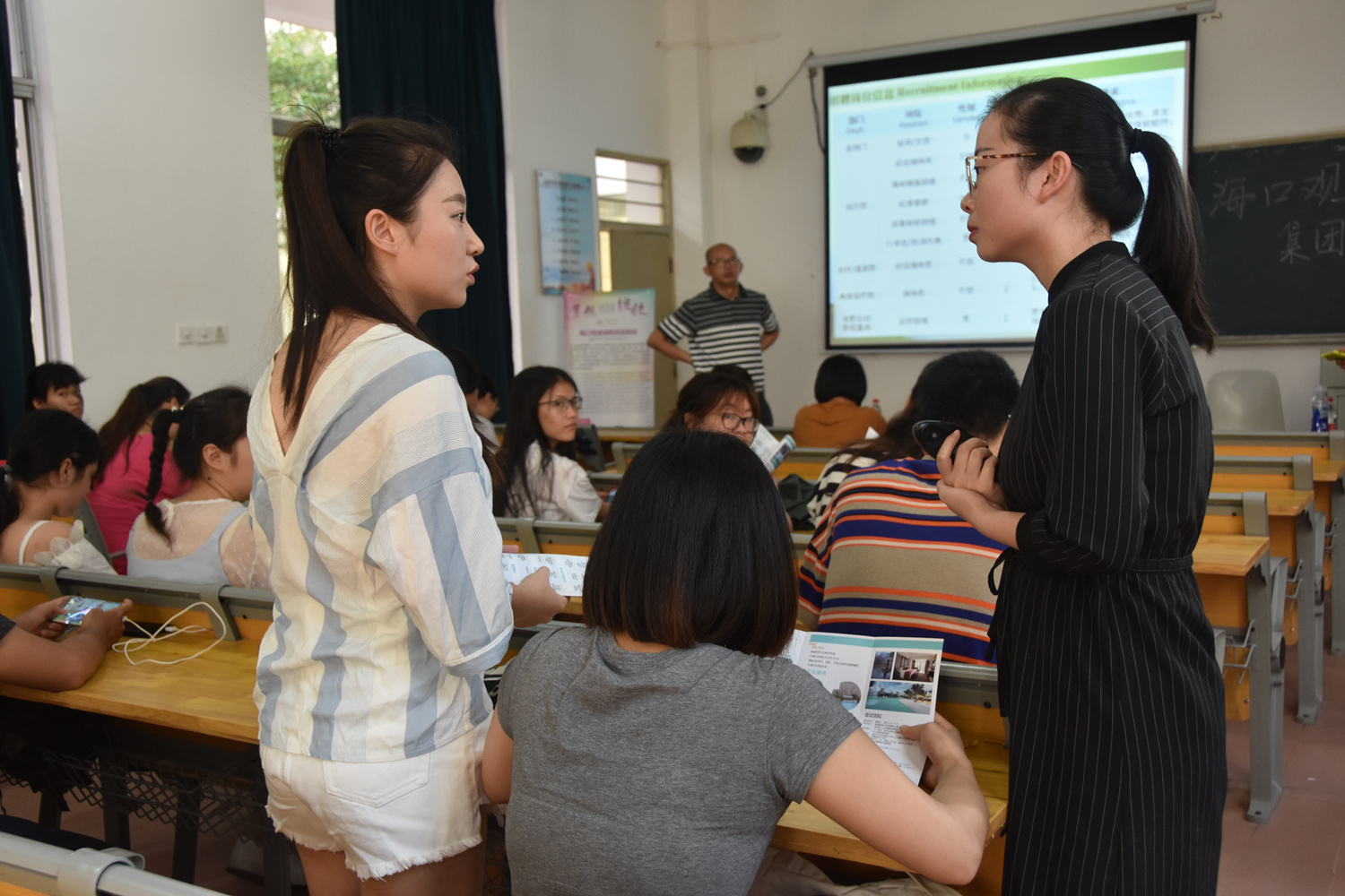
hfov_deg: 53.1
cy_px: 448
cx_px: 672
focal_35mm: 36
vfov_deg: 36.9
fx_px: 1345
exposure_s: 1/100
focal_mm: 24
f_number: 5
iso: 800
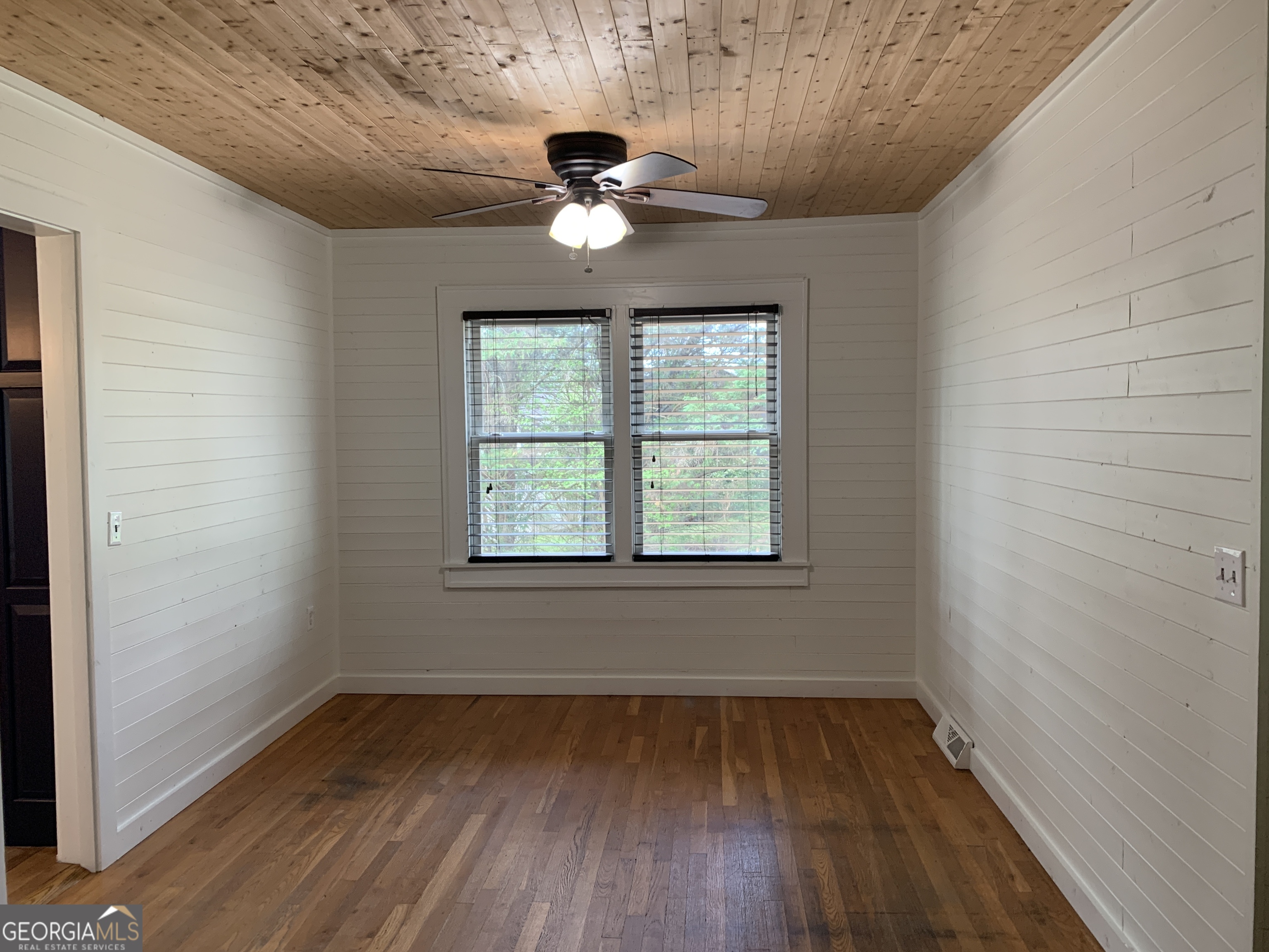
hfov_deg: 67.3
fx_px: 953
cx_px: 634
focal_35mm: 26
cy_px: 476
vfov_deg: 53.1
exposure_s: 1/60
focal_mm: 4.25
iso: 80
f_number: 1.8
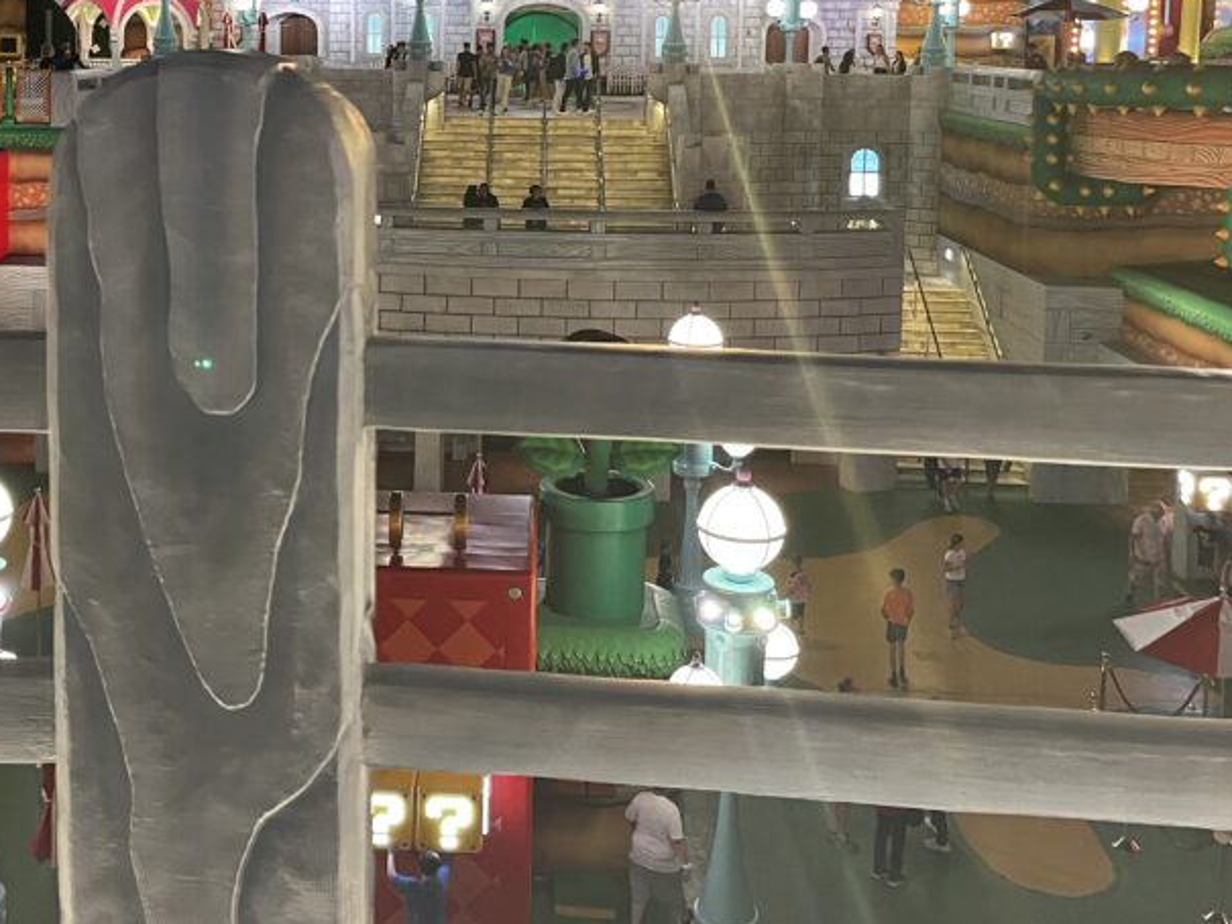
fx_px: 1566
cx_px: 428
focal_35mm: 44
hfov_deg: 42.5
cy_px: 149
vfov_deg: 31.8
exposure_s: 1/60
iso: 400
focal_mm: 5.1
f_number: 1.6
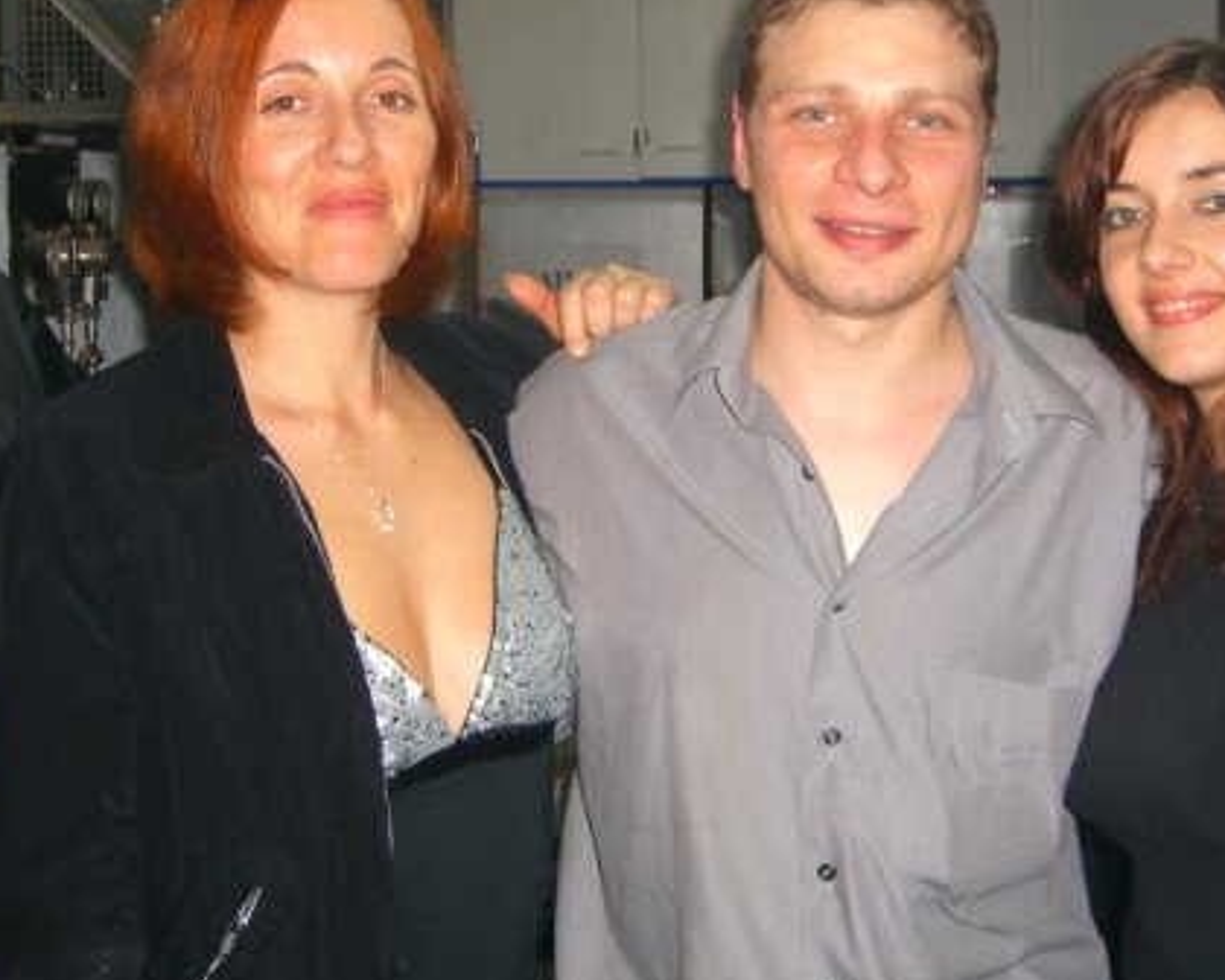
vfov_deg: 28.5
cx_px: 755
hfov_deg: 35.2
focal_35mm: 53
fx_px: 1922
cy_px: 350
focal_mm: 7.9
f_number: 2.8
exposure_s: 1/60
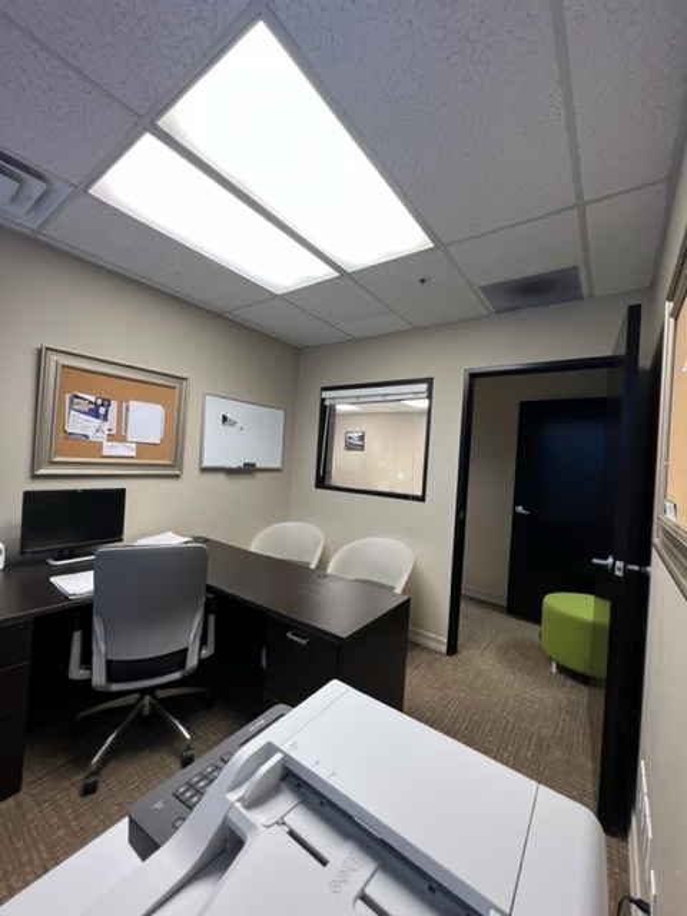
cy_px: 458
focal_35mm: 13
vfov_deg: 106.2
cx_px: 344
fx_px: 344
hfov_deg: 89.9
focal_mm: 1.57
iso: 125
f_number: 1.8
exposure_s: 1/54
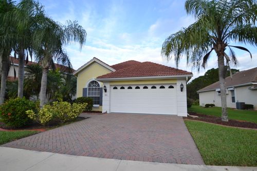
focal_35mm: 20
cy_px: 86
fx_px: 139
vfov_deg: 63.2
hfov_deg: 85.4
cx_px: 128
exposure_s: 1/3200
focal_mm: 13
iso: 800
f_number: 2.8
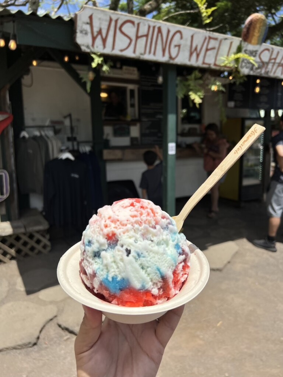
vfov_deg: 67.3
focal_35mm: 26
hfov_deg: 53.1
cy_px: 188
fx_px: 283
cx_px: 142
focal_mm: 5.7
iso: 50
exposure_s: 1/9434
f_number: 1.5
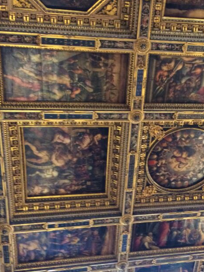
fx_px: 377
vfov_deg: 39.6
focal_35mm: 48
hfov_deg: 29.5
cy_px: 124
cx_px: 167
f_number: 2.2
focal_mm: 4.15
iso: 320
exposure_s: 1/33
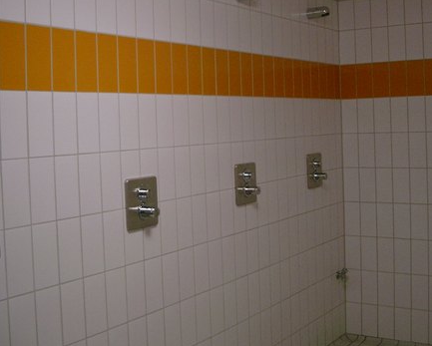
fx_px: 640
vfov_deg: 30.2
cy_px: 142
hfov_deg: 37.3
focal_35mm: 50
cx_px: 234
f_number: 2.6
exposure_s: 1/50
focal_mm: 7.6
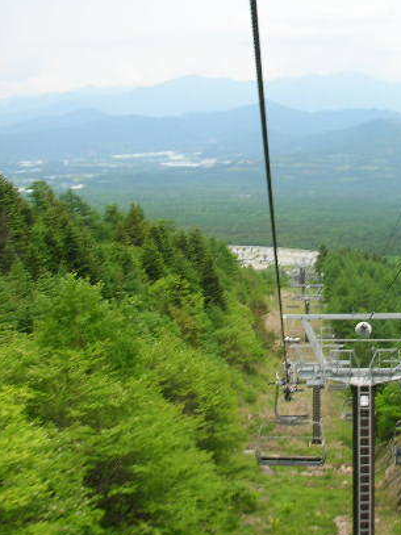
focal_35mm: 55
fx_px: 850
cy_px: 289
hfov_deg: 26.1
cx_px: 312
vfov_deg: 34.9
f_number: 8.5
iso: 50
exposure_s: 1/49
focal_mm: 5.8
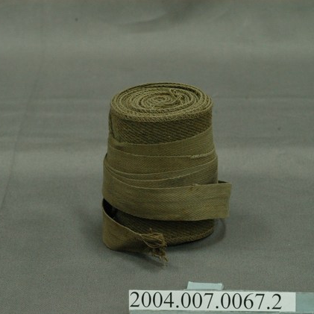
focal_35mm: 116
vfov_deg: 15.0
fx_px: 1190
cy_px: 158
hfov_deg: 15.0
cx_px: 159
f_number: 10
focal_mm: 60
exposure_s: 1/20
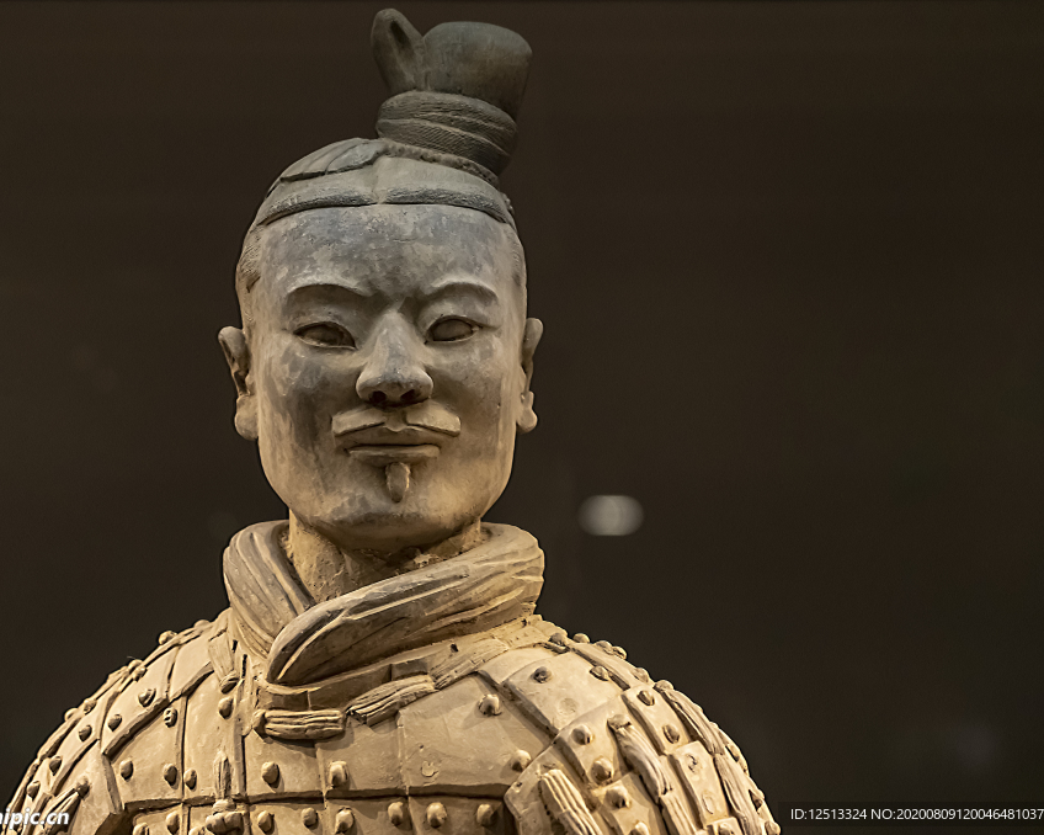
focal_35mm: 119
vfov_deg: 13.0
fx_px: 3676
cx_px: 440
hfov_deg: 16.2
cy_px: 418
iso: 4000
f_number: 4
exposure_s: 1/100
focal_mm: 105
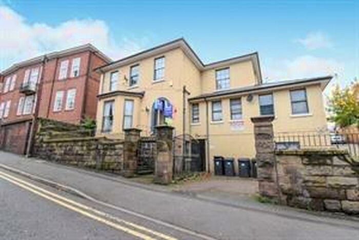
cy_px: 120
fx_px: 150
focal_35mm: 15
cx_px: 180
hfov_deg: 100.4
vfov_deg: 77.4
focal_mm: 10
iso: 1600
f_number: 22
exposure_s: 1/10
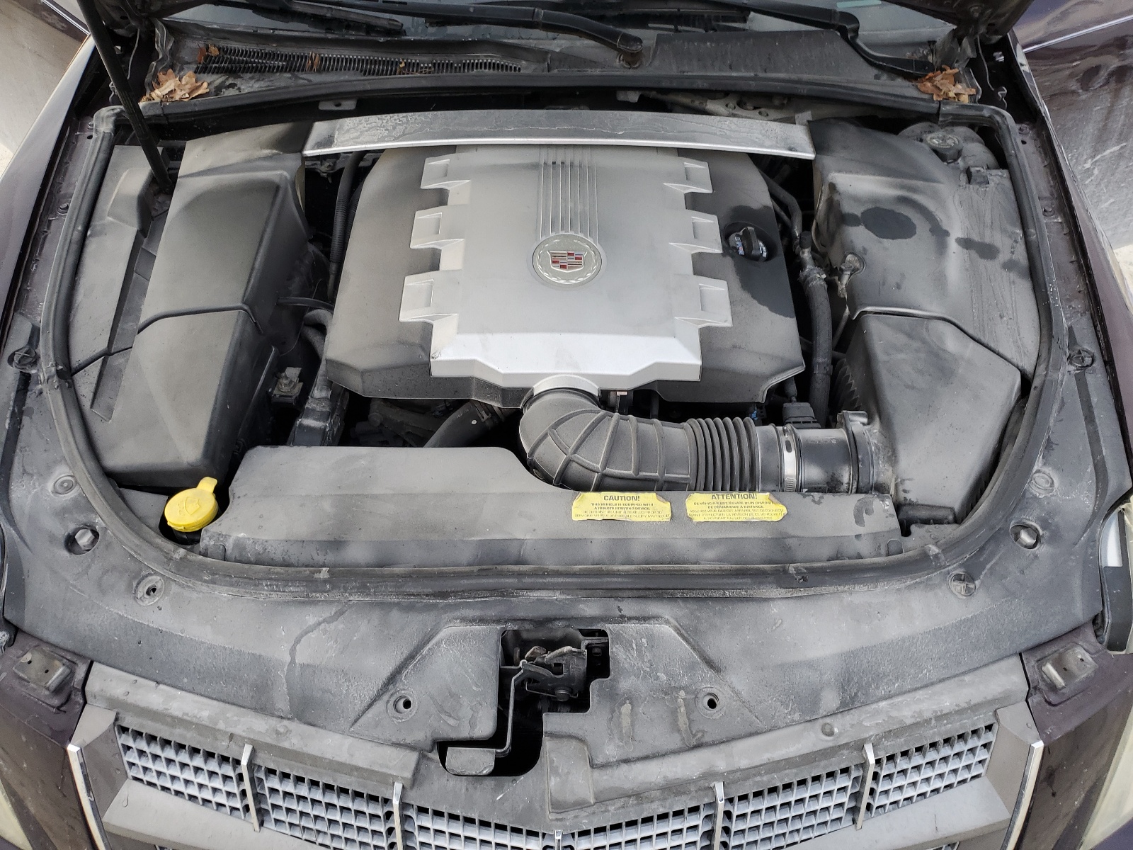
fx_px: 851
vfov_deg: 53.1
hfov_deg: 67.3
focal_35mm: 26
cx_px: 566
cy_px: 425
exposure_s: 1/141
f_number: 1.5
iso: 50
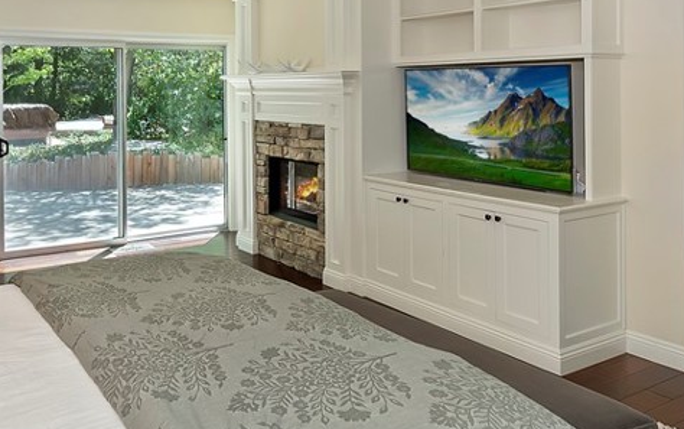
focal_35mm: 33
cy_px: 106
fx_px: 616
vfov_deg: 37.4
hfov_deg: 56.9
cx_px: 229
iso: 320
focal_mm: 10
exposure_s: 1/30
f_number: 8
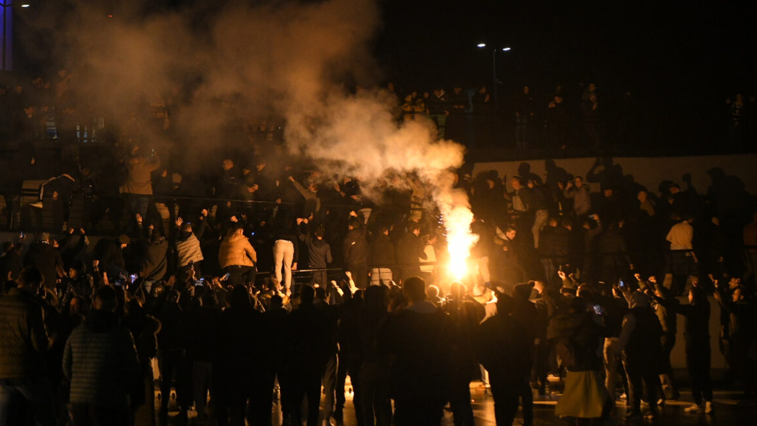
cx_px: 241
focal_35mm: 72
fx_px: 1445
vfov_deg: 16.7
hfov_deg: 29.1
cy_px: 162
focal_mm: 50
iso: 3200
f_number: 3.2
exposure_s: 1/1000
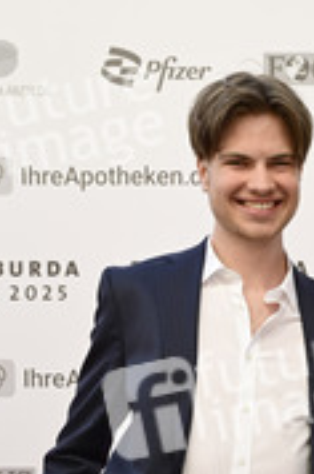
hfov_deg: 14.9
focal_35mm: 90
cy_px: 530
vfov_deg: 21.4
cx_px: 317
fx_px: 1182
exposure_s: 1/200
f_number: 7.1
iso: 250
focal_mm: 40
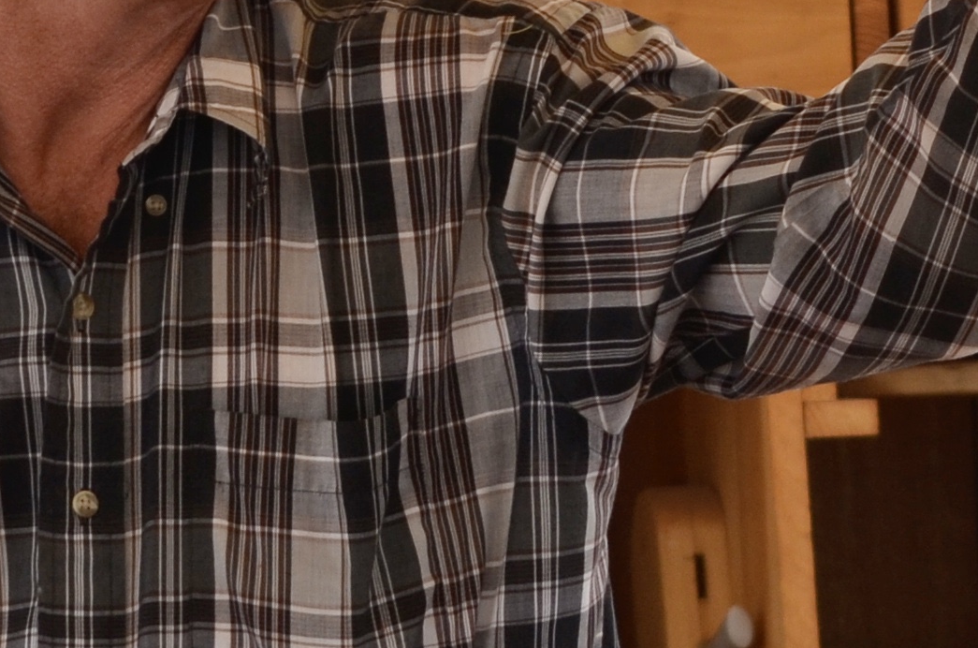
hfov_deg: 4.2
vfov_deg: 2.8
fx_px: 13419
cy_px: 81
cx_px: 1132
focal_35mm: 495
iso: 200
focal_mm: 70
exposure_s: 1/500
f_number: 5.6
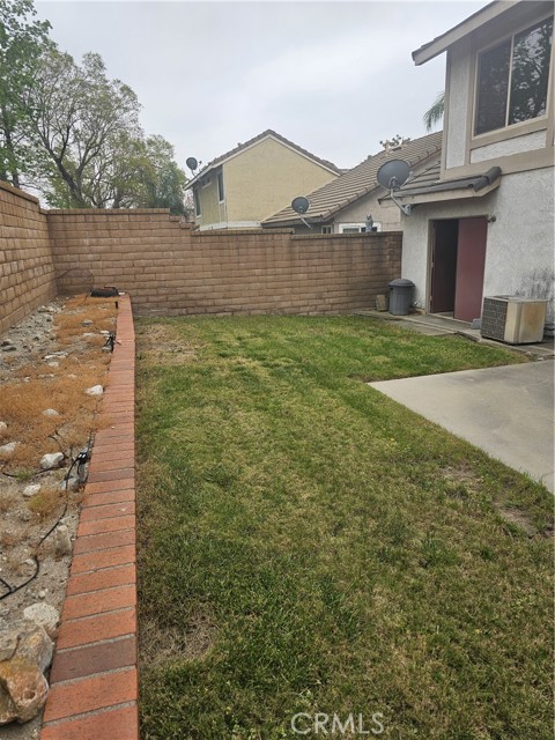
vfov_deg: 73.9
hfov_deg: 58.9
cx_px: 278
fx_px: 492
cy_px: 370
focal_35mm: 23
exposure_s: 1/295
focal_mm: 6.3
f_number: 1.7
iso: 10
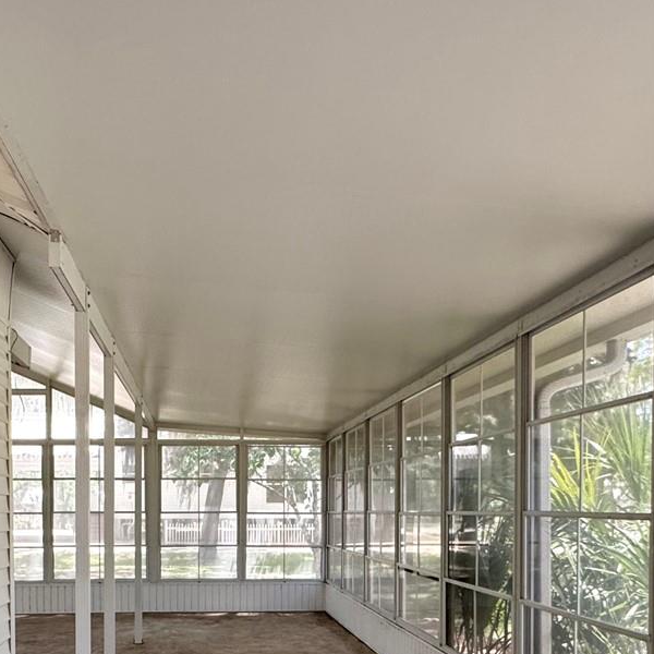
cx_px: 239
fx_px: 705
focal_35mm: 33
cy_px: 522
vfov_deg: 47.1
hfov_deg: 49.2
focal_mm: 2.22
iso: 250
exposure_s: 1/99
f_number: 2.2
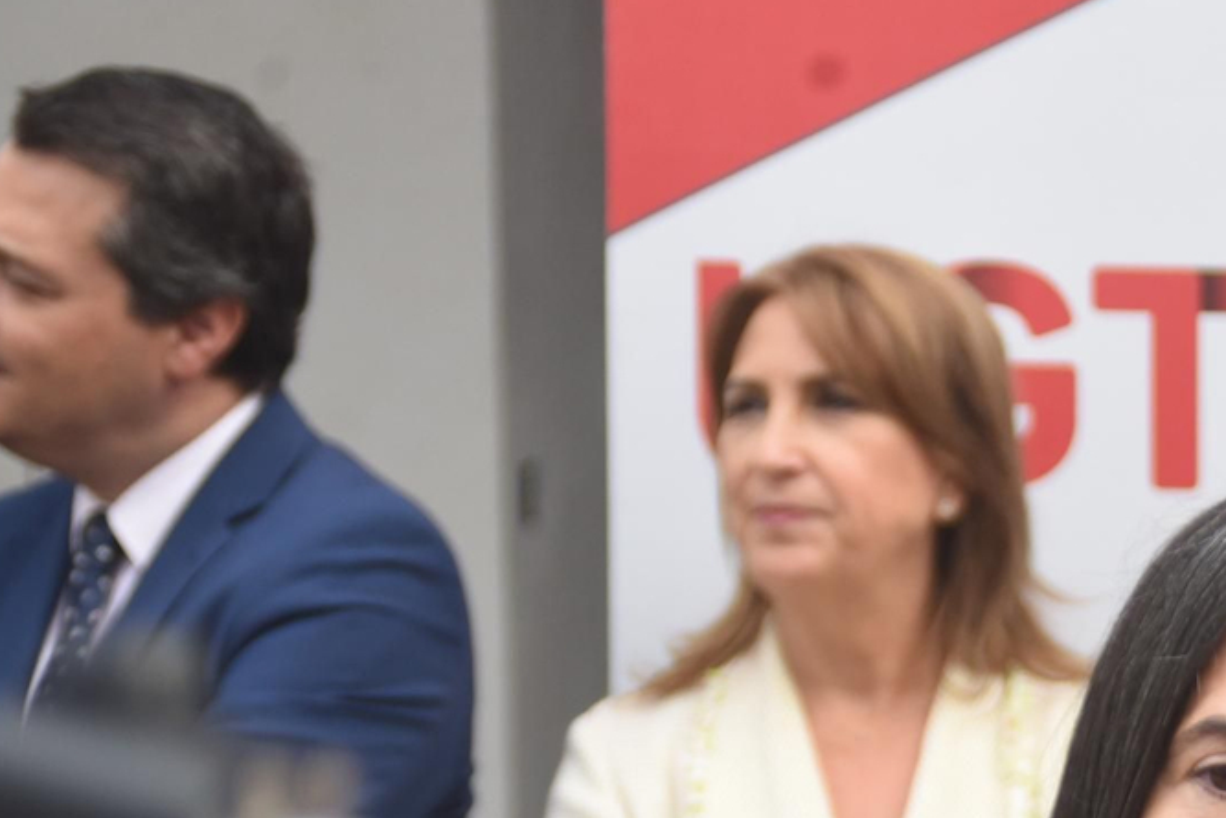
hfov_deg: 10.9
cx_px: 1276
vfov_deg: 7.3
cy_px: 880
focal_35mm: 187
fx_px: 6369
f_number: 5.6
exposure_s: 1/640
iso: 1000
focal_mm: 78
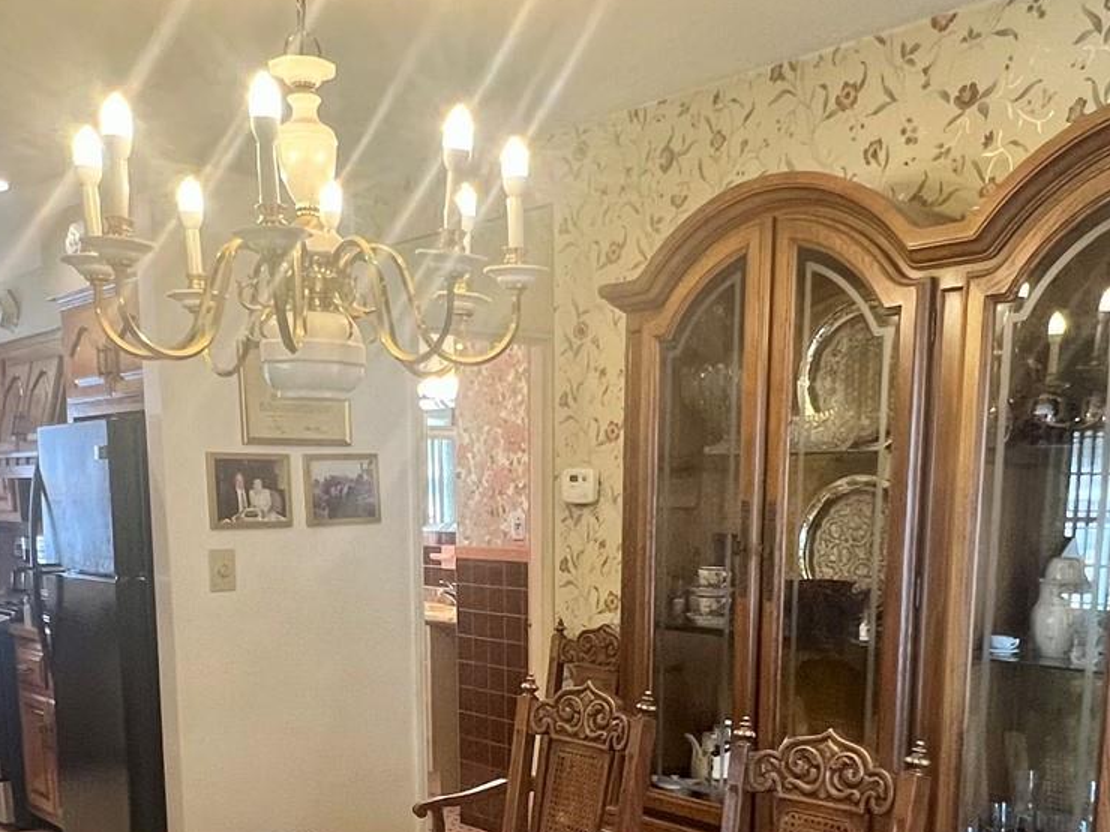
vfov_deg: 37.7
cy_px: 709
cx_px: 584
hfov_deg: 51.3
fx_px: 1154
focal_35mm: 36
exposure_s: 1/60
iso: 160
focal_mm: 1.57
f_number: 1.8
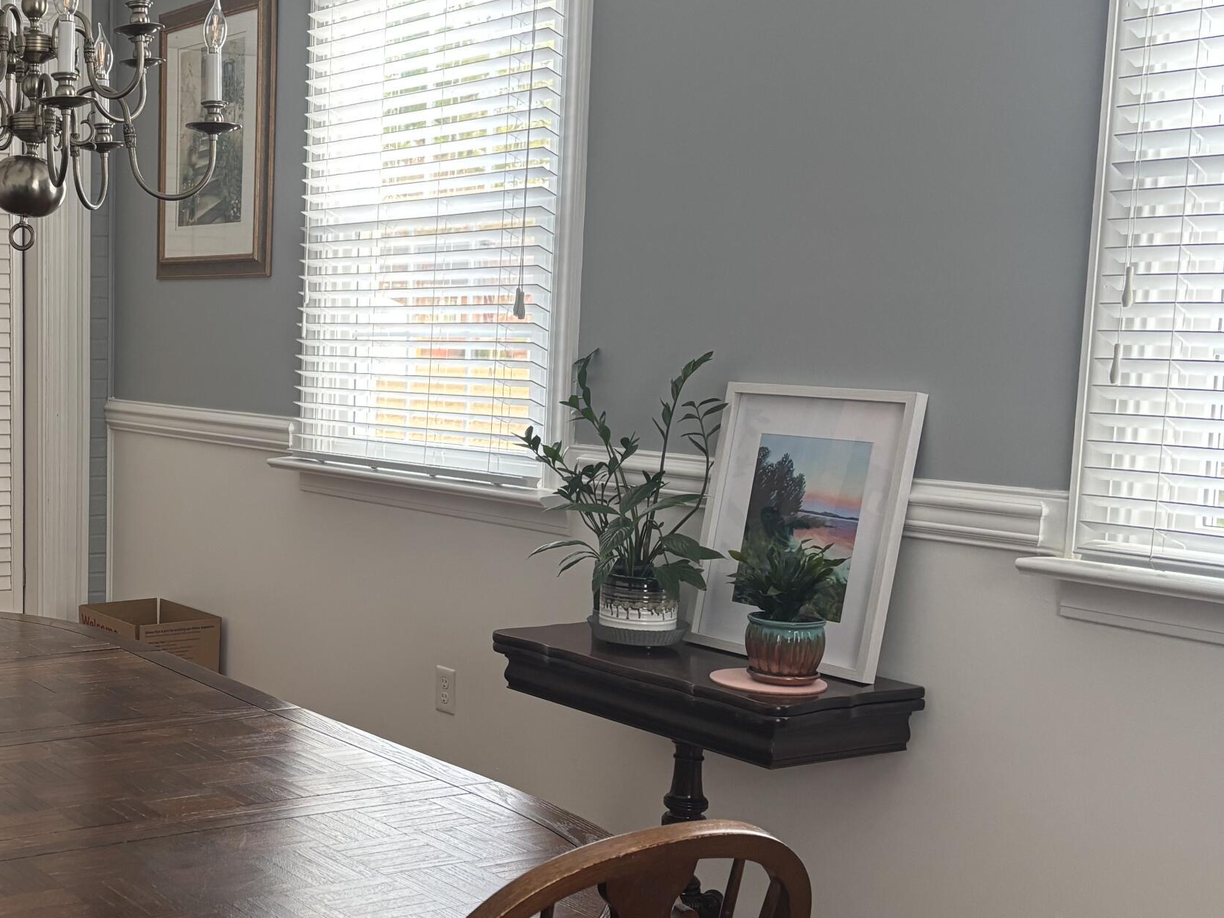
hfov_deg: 37.8
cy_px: 521
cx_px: 131
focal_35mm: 47
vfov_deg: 30.8
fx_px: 1662
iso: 160
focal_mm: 5.96
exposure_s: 1/60
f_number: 1.6
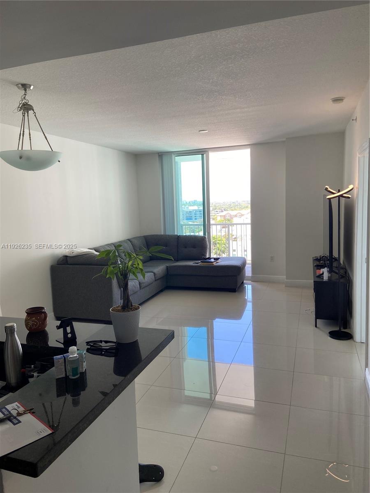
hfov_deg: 53.1
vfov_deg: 67.3
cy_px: 246
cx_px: 185
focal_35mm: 26
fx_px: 371
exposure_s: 1/121
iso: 40
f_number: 1.8
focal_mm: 4.25
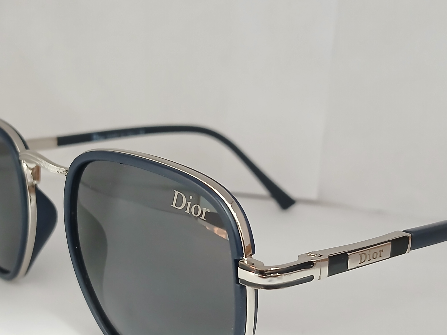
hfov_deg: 36.0
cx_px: 175
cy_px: 204
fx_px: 684
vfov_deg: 27.4
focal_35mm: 53
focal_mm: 3.98
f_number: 1.8
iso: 320
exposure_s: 1/33.3
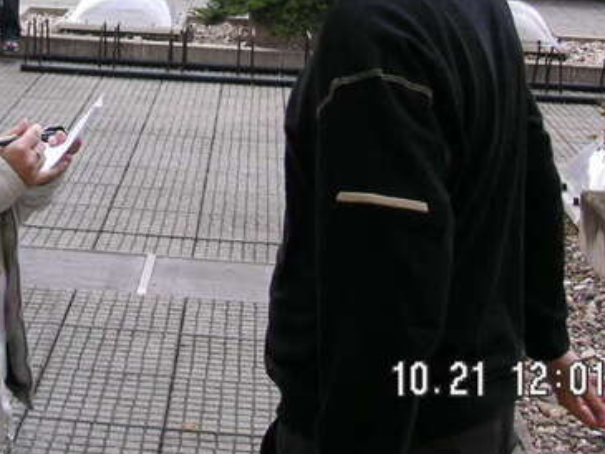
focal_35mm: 81
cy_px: -22
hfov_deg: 23.3
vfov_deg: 17.7
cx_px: 36
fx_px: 1416
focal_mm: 6.1
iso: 50
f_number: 2.8
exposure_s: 1/180
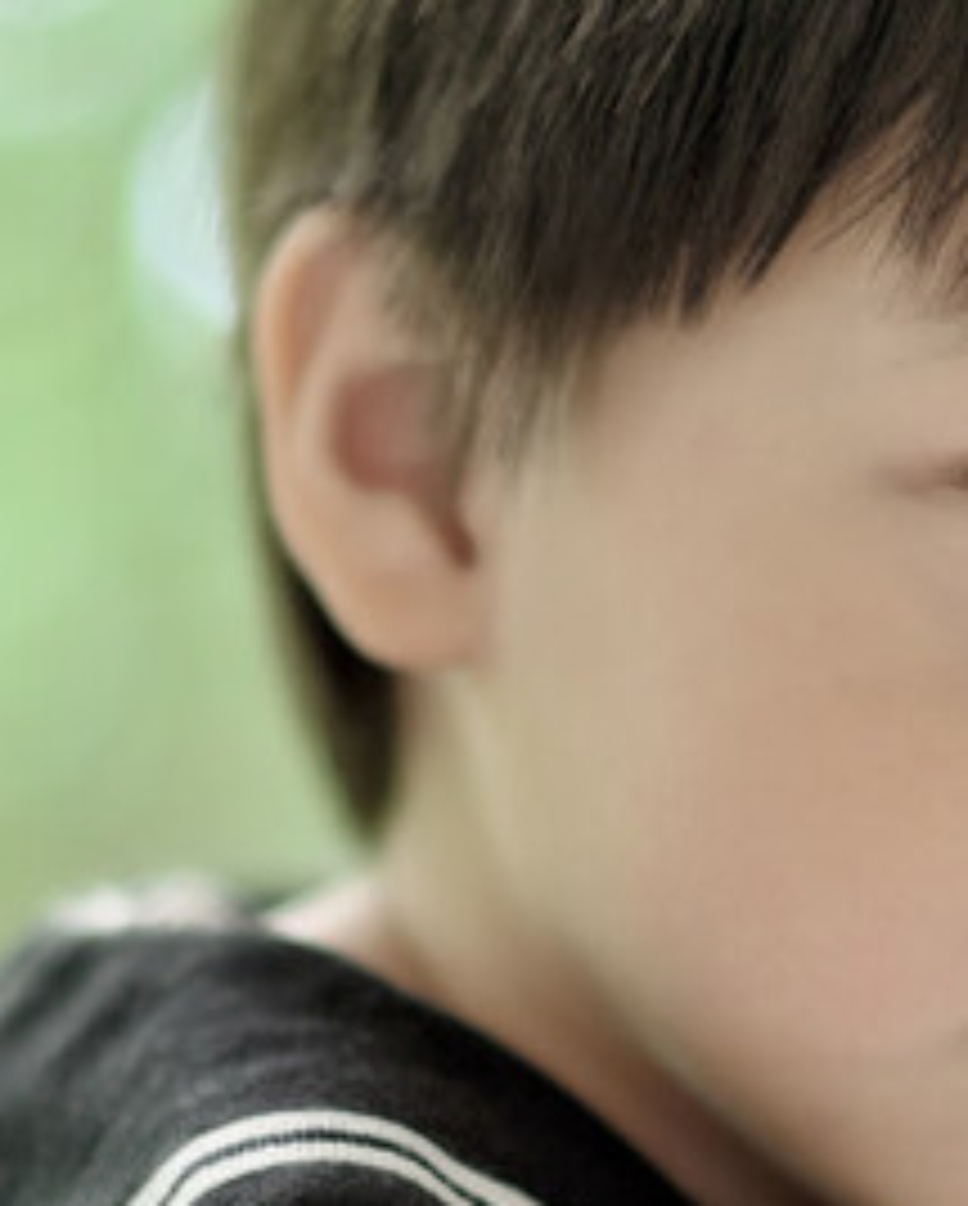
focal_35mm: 210
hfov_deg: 7.4
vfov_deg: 9.1
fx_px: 7508
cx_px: 446
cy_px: 1118
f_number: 1.4
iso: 100
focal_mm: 50
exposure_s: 1/250
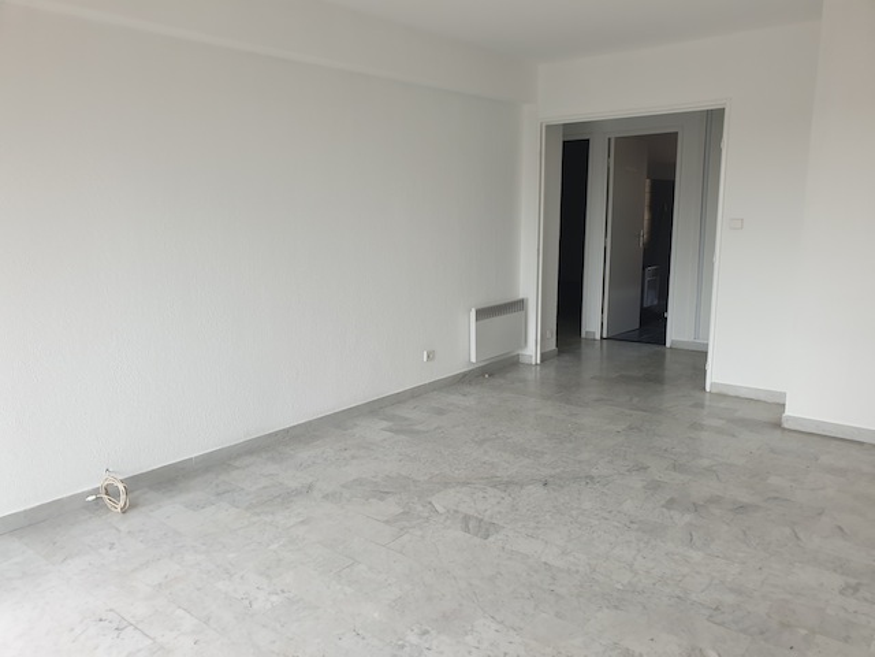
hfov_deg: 67.3
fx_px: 657
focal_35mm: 26
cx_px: 438
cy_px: 328
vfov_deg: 53.1
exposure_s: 1/120
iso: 64
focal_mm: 4.3
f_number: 2.4
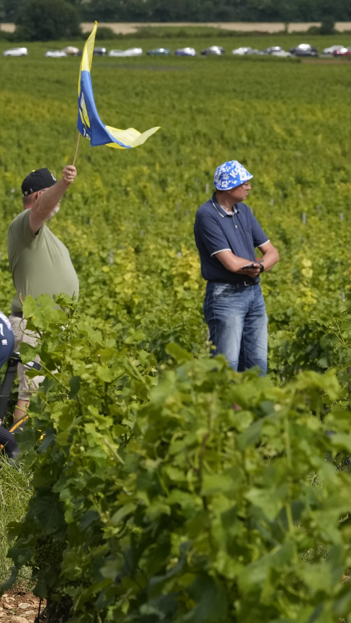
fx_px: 3392
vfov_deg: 10.5
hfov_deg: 5.9
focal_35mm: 205
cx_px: -125
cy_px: 296
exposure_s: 1/4000
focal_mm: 108
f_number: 8
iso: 1000
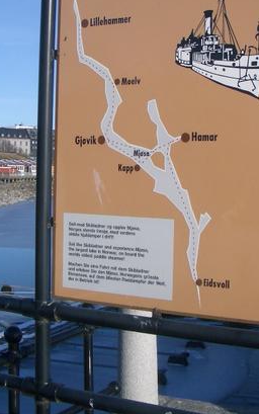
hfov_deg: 22.2
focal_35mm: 58
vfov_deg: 34.8
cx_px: 184
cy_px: 140
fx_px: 654
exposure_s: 1/500
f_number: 4.3
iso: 50
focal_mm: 5.8
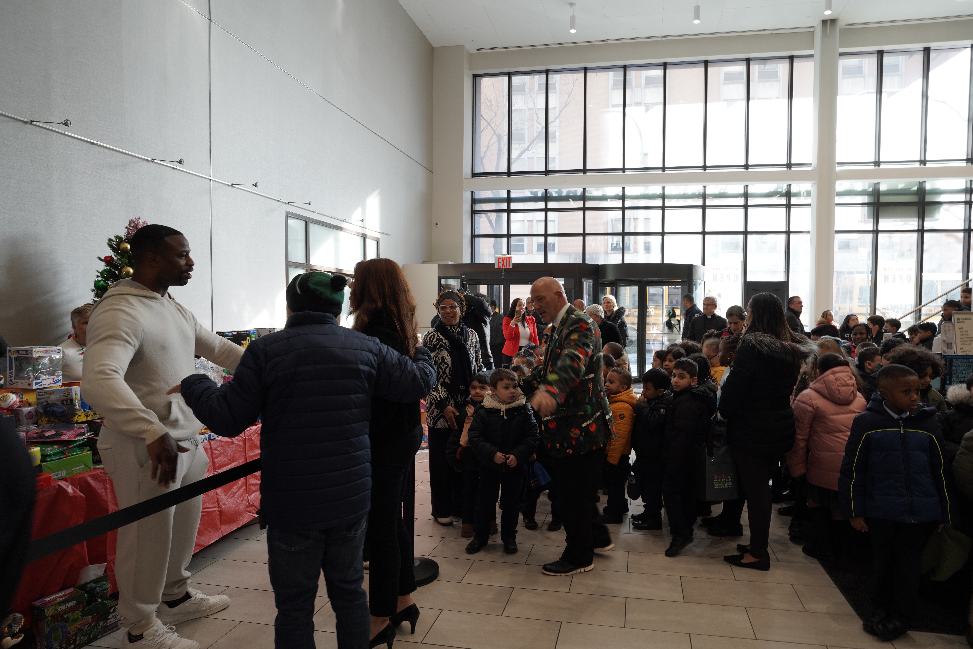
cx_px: 530
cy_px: 338
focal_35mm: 22
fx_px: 595
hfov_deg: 78.4
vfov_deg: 57.2
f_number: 6.3
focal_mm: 20
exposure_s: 1/30
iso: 200
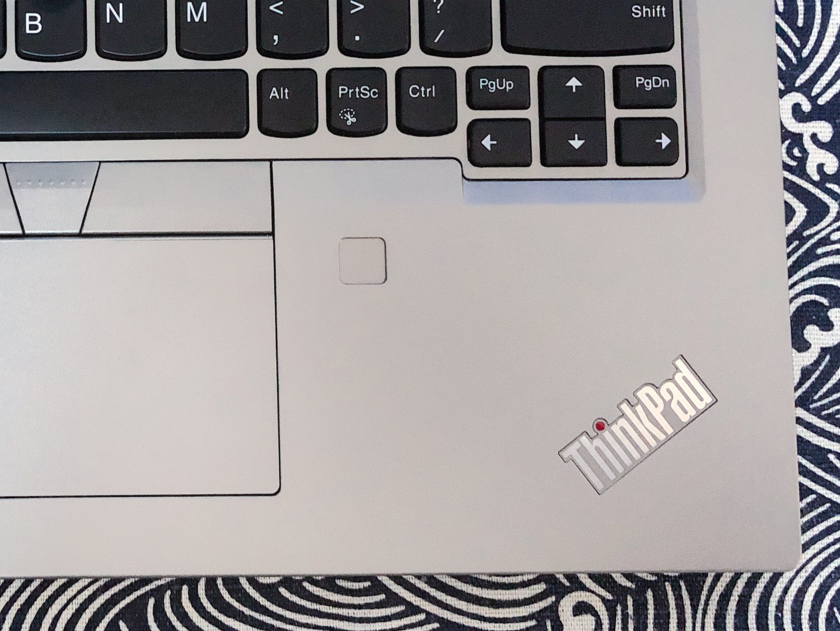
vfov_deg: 27.1
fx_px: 1286
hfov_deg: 34.3
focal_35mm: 53
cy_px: 147
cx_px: 93
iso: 100
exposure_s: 1/4
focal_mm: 4
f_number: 1.8
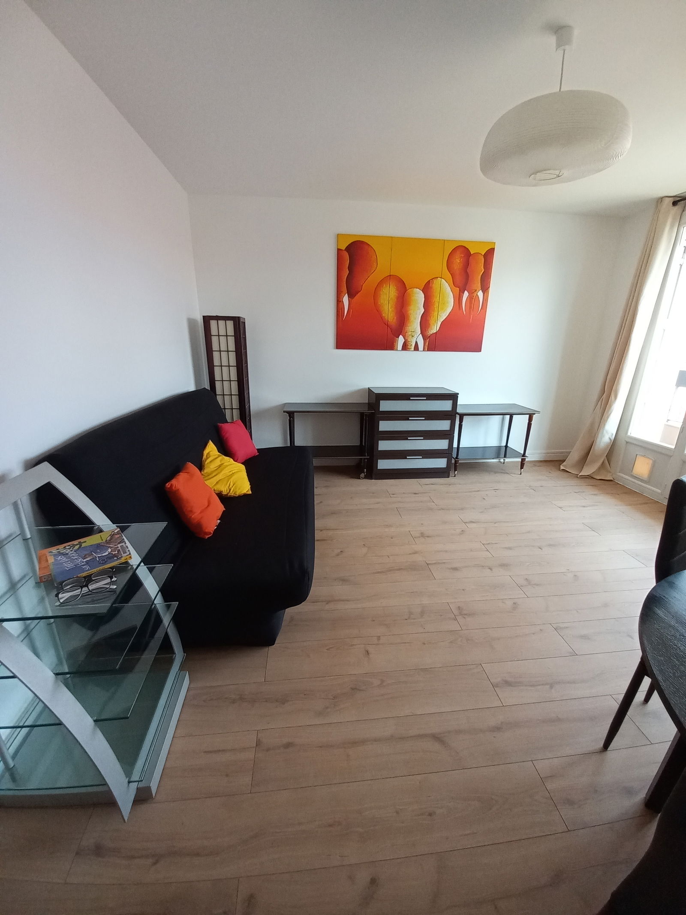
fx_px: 343
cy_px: 458
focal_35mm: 13
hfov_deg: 89.9
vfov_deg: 106.2
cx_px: 343
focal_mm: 1.42
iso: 64
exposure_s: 1/50
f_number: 2.2
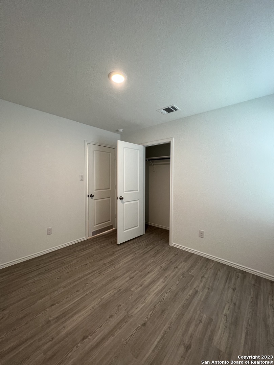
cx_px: 137
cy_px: 182
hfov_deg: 89.9
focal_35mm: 13
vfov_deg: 106.2
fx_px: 137
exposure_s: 1/60
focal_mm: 1.57
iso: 200
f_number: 1.8
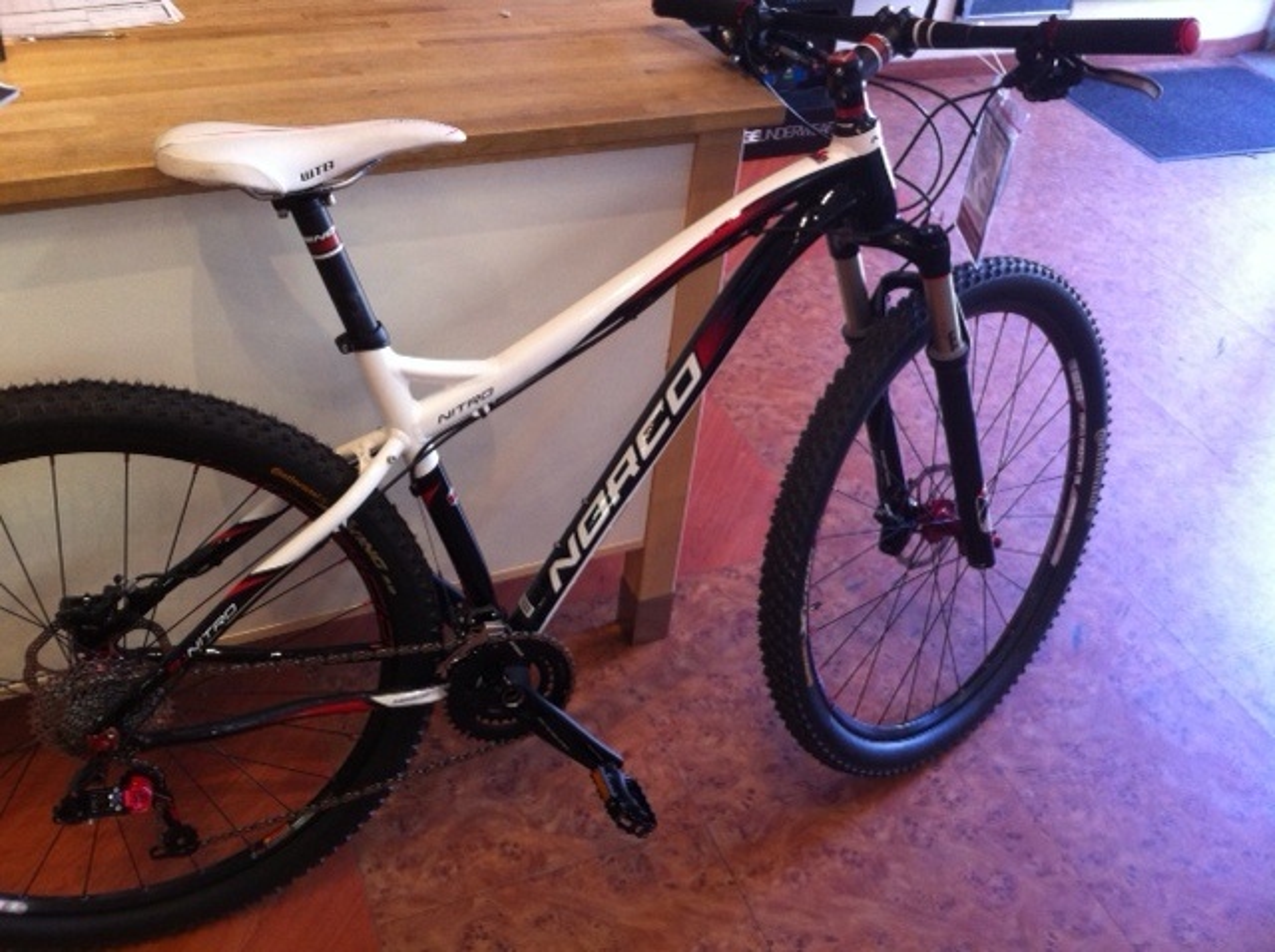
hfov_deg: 52.7
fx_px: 1287
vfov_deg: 40.6
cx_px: 638
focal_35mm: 35
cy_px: 476
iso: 125
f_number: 2.8
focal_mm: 3.85
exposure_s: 1/15
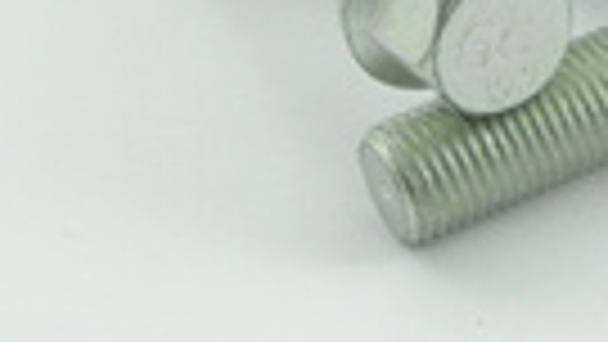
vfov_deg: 2.5
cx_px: 590
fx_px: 7740
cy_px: -178
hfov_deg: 4.5
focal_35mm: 480
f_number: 6.5
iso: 400
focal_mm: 30.5
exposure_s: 1/125
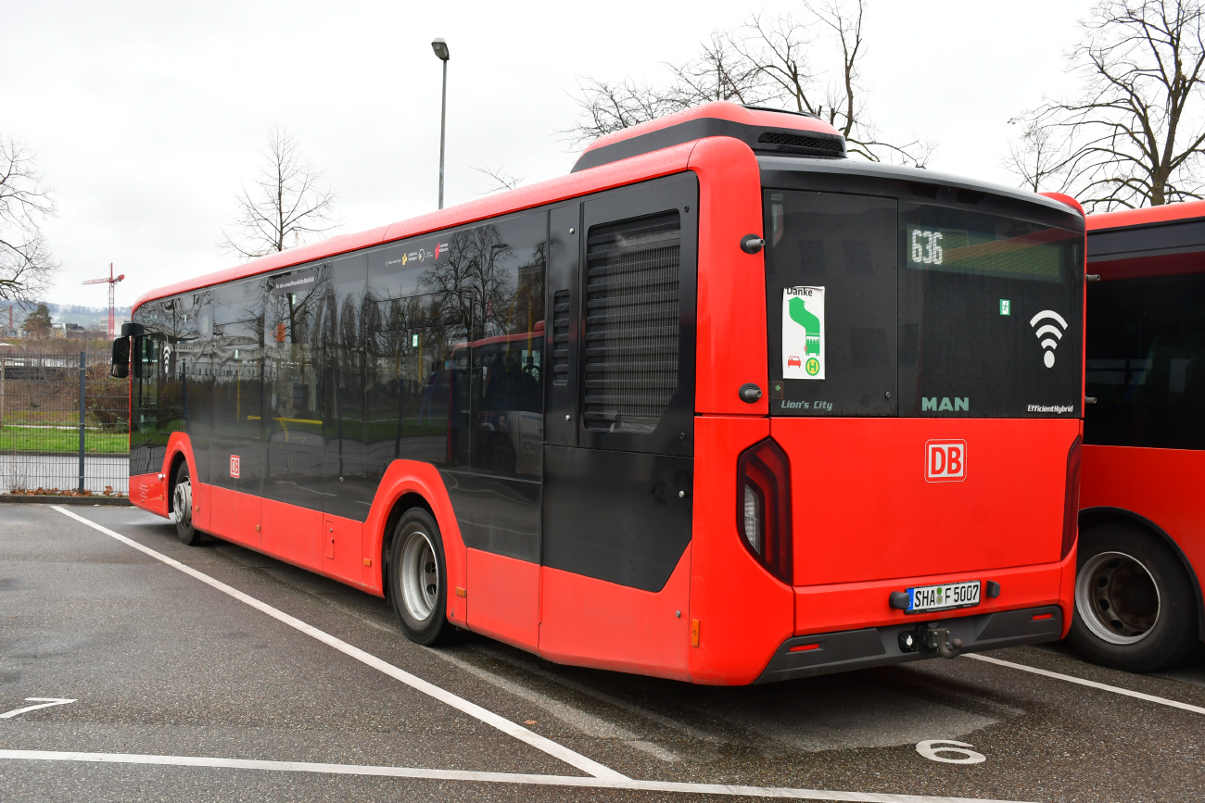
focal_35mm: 36
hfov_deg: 53.1
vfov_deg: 36.9
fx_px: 1205
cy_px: 402
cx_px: 602
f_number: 8
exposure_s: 1/60
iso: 450
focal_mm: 24
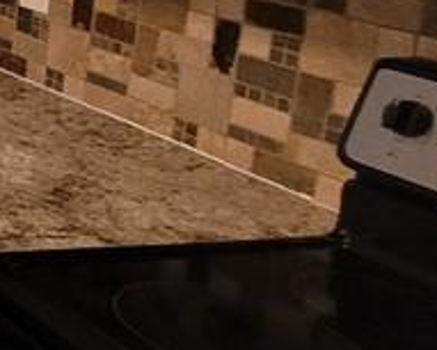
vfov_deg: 21.0
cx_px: -590
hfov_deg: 15.6
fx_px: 880
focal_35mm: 68
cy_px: -66
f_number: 2.2
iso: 320
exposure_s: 1/39
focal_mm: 1.74
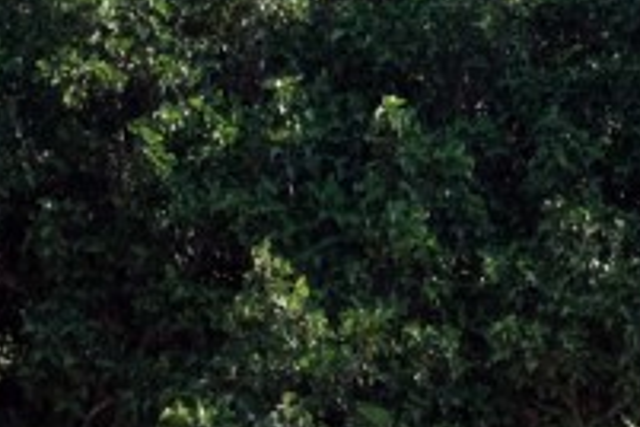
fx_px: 5404
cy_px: -405
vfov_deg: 4.5
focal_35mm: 304
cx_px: 1353
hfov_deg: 6.5
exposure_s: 1/8000
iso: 640
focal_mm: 35
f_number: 2.5
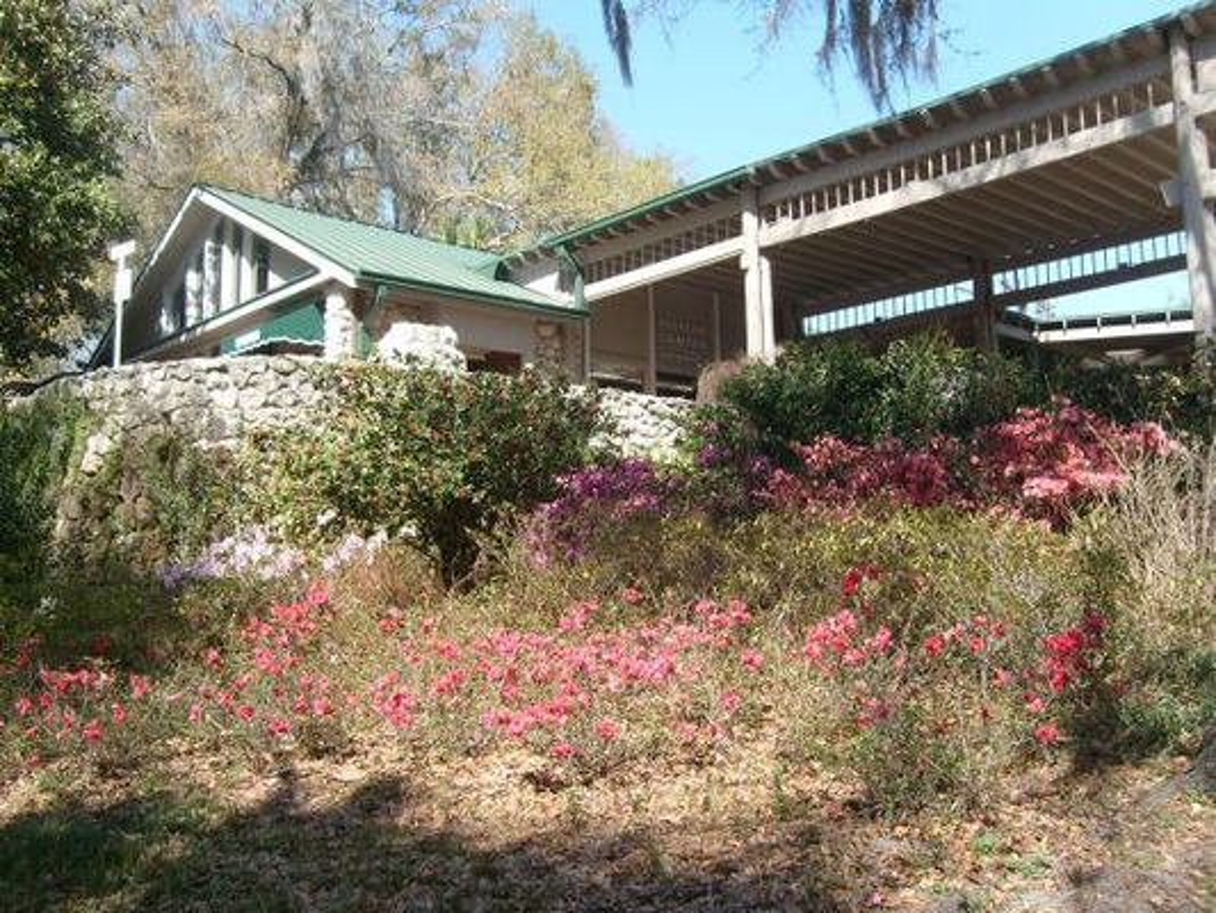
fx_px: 1230
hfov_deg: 52.6
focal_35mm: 35
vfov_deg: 40.7
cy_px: 456
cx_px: 608
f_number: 7.1
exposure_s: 1/125
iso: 80
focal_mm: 5.8
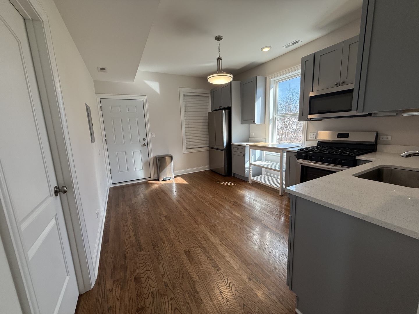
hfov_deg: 102.1
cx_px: 210
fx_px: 169
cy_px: 157
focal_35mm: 14
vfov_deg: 85.7
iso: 64
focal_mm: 2.22
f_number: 2.2
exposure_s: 1/120
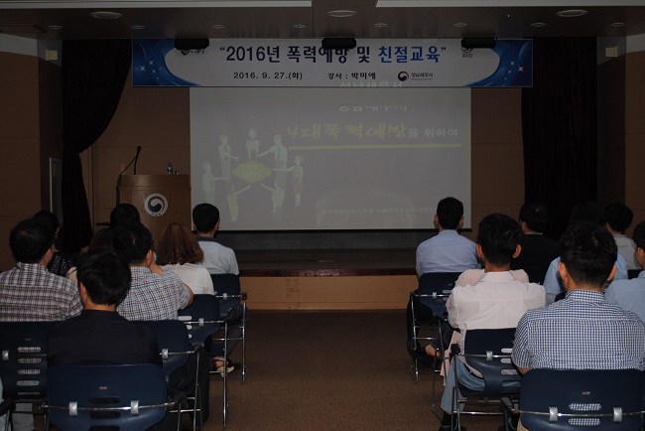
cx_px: 322
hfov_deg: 38.9
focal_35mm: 51
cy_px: 216
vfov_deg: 26.5
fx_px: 914
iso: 200
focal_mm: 34
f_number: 5
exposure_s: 1/60
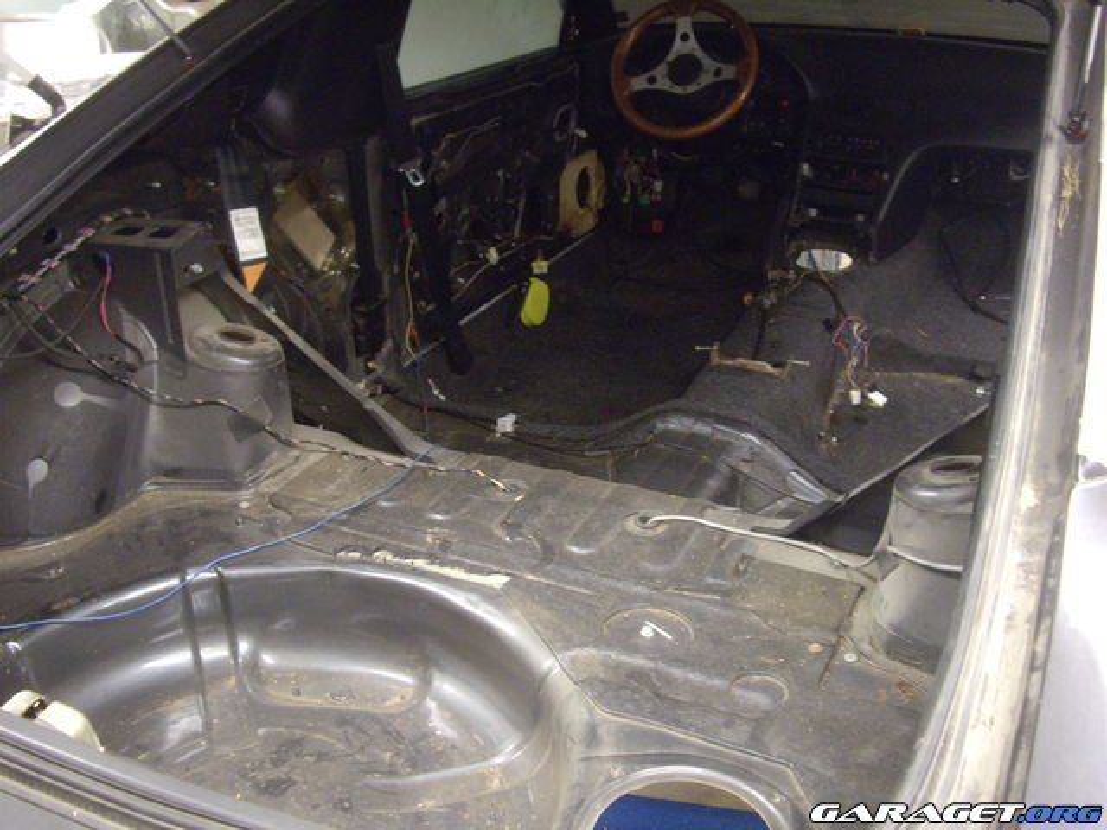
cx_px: 554
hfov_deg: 49.0
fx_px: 1215
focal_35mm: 38
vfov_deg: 37.7
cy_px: 415
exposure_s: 1/13
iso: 400
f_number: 2.8
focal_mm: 7.9
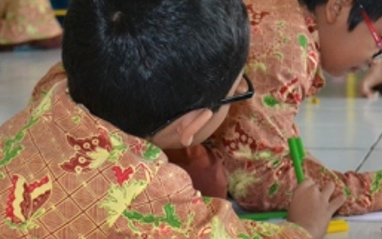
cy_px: 167
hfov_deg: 21.6
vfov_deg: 13.6
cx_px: 190
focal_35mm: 96
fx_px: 1000
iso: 3200
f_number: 5
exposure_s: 1/60
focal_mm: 36
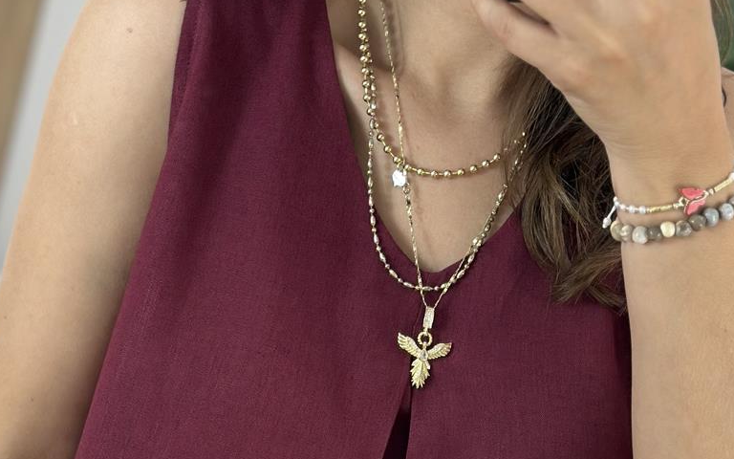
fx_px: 2120
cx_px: 408
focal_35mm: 106
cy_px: 557
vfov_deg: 12.1
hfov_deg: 19.6
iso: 80
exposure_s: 1/100
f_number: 1.78
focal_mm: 6.86
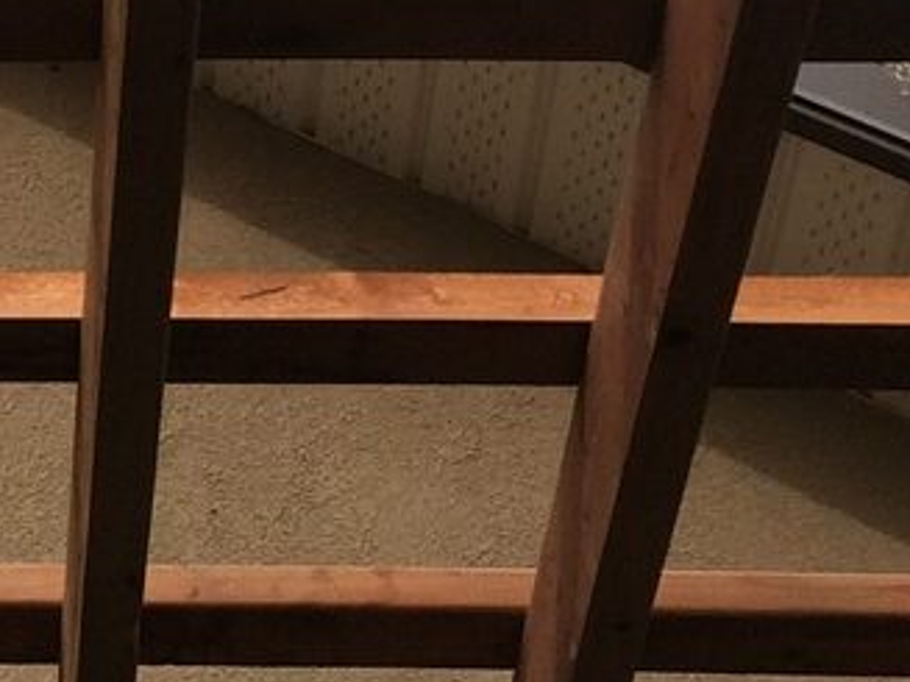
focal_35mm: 142
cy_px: 131
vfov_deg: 10.4
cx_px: -289
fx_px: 3732
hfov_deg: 13.4
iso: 32
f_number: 2.2
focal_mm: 4.15
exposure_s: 1/1368
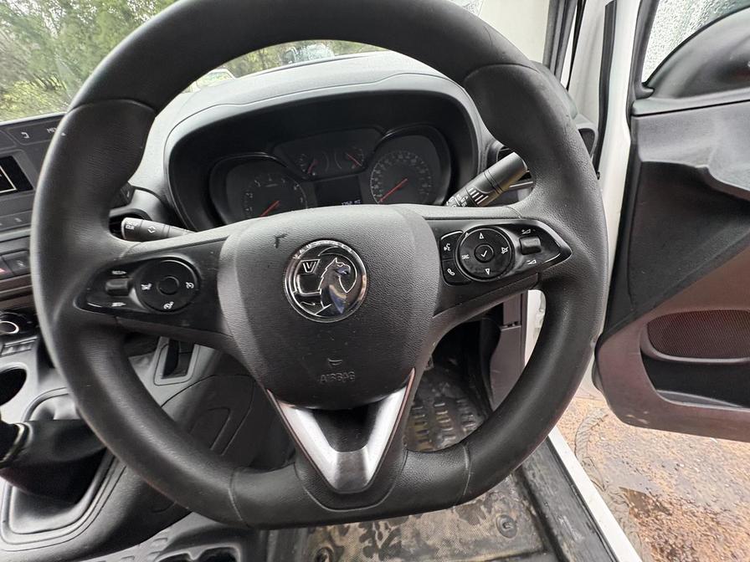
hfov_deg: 102.1
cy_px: 281
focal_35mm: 14
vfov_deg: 85.7
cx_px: 375
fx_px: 303
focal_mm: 2.22
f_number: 2.2
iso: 320
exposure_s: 1/60
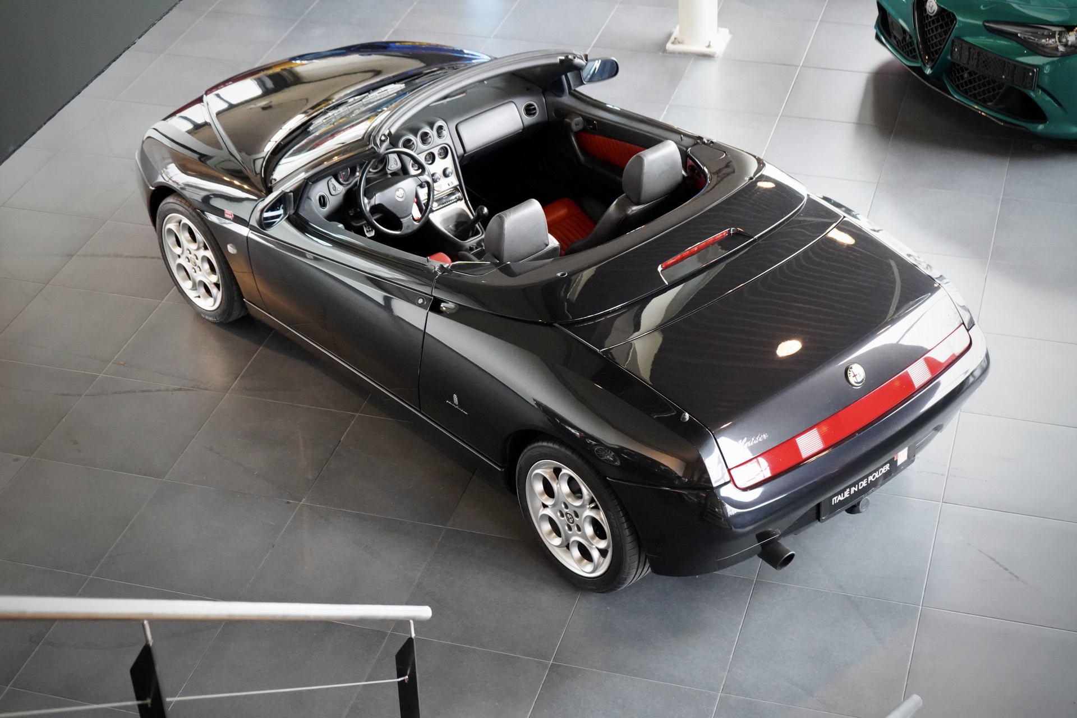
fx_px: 1765
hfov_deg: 33.9
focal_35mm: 59
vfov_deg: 23.0
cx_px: 538
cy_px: 359
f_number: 5
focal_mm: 59
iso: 12800
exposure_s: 1/125
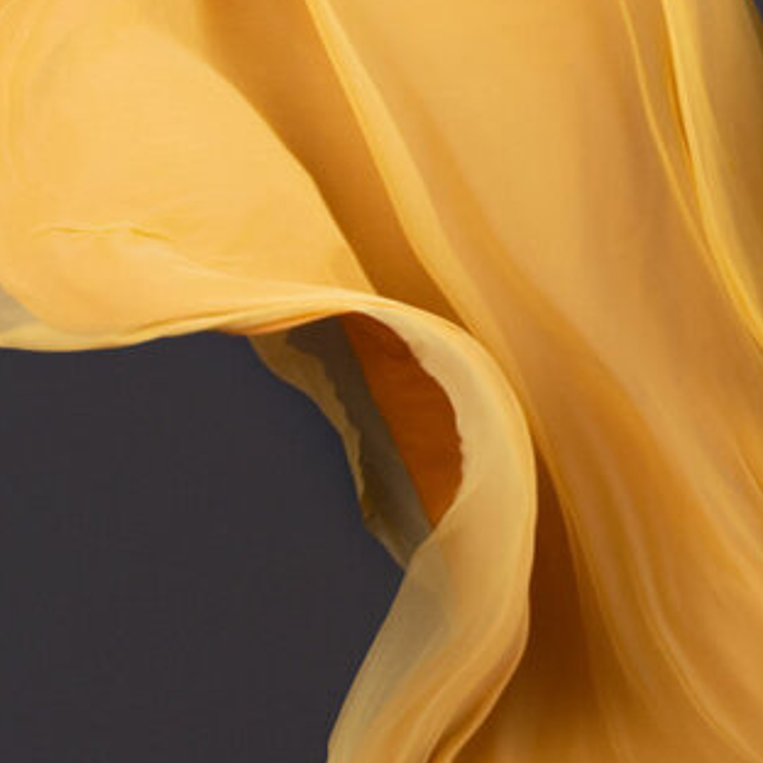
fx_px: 2809
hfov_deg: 15.2
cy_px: 219
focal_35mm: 113
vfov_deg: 15.4
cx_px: 736
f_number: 10
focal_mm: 34.5
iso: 200
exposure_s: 1/160
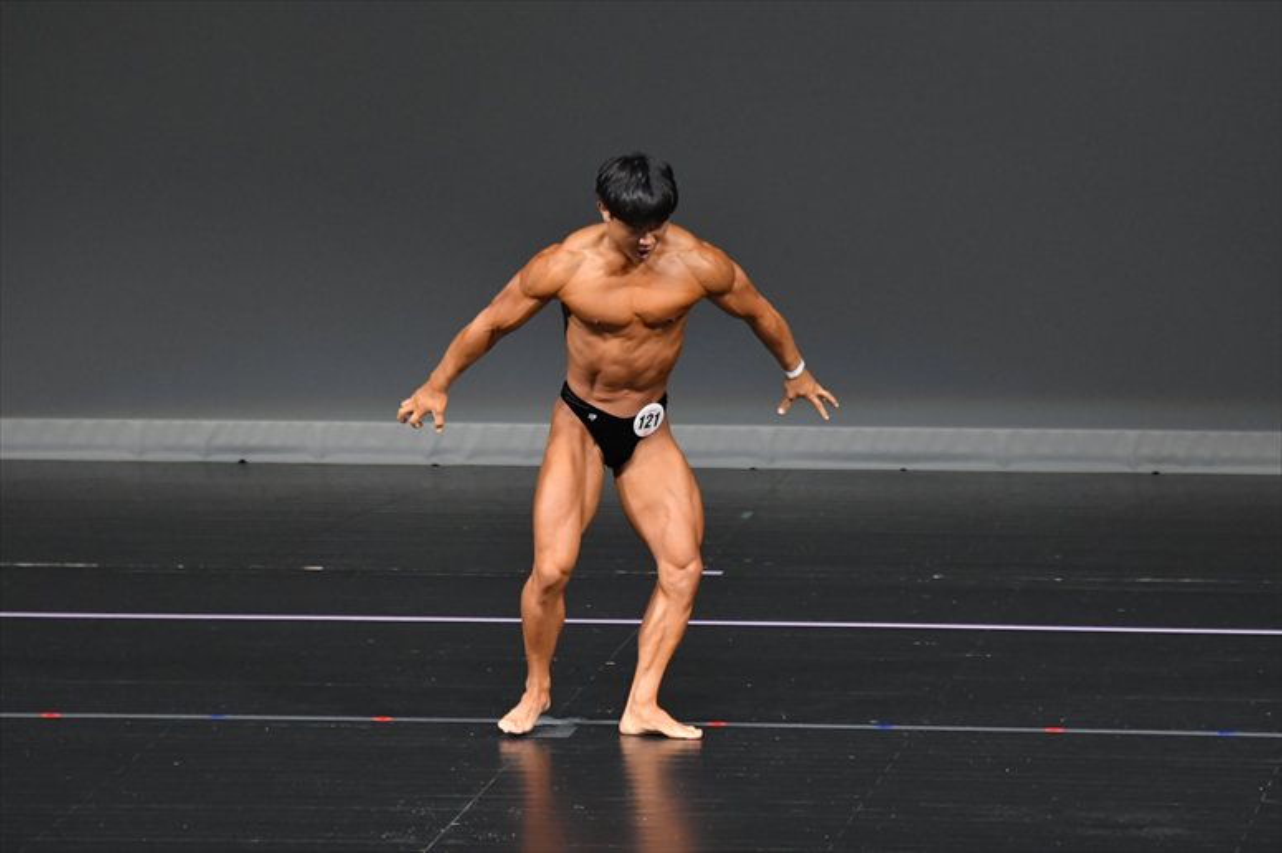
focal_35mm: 300
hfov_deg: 6.9
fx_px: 10678
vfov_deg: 4.6
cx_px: 641
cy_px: 426
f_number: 5.6
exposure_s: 1/400
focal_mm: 200
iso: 4000
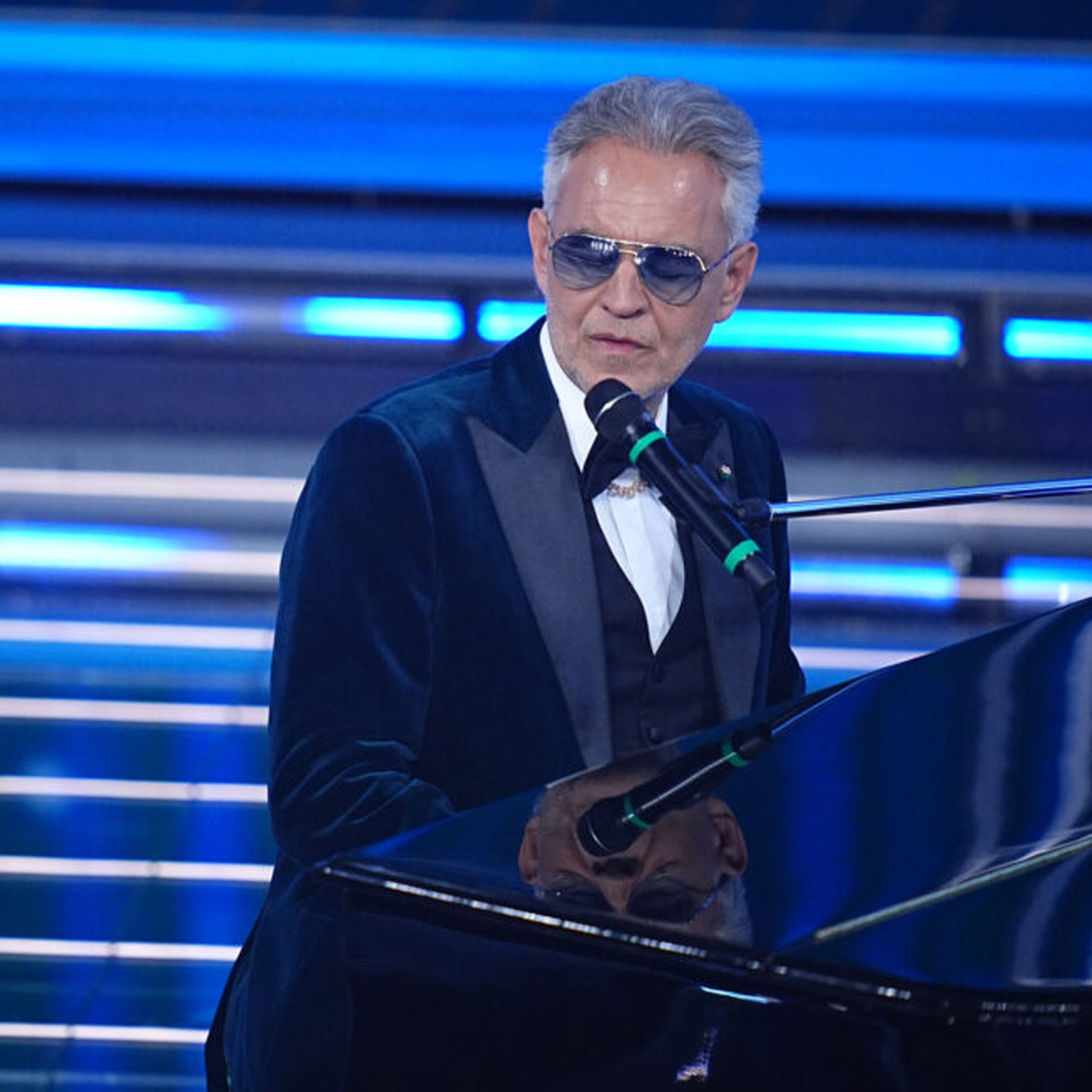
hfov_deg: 2.8
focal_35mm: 625
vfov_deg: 2.8
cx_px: 288
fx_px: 22306
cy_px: 549
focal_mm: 400
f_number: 2.8
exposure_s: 1/400
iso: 3200
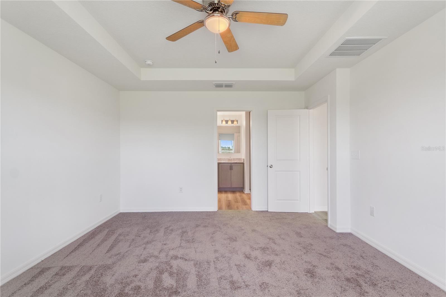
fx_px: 186
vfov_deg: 77.3
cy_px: 148
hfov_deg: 100.4
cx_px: 223
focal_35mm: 15
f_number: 4.5
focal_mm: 10
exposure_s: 1/15
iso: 400
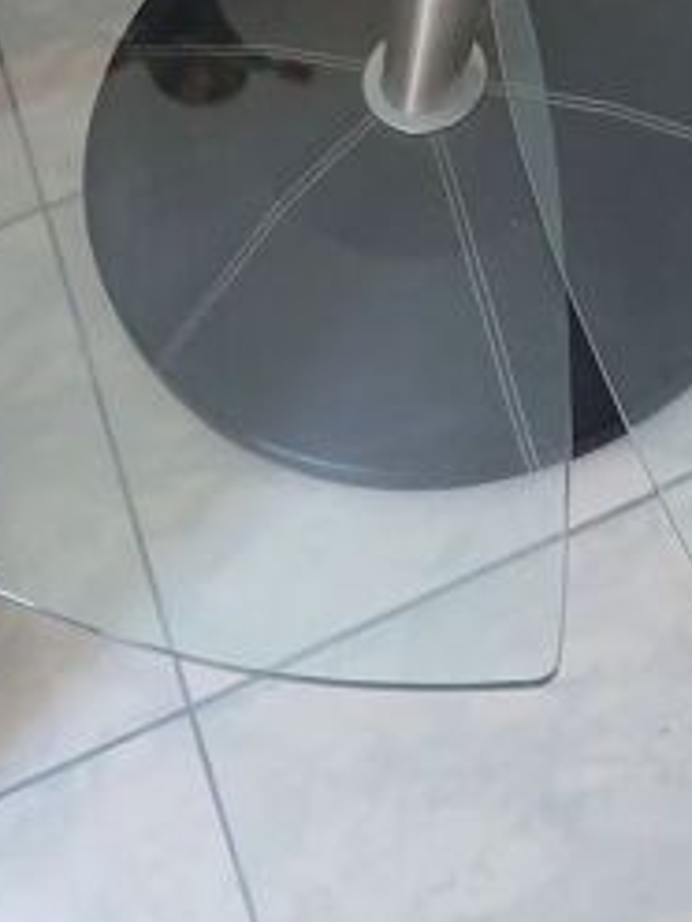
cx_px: 539
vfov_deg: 27.0
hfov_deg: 21.7
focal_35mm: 67
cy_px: -41
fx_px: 1786
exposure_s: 1/50
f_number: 1.8
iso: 200
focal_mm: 3.98
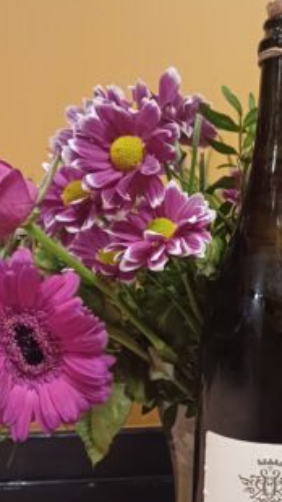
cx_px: 261
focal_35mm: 41
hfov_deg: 27.8
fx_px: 546
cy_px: 283
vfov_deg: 49.3
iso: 1250
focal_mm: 4.65
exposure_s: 1/20
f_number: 1.8
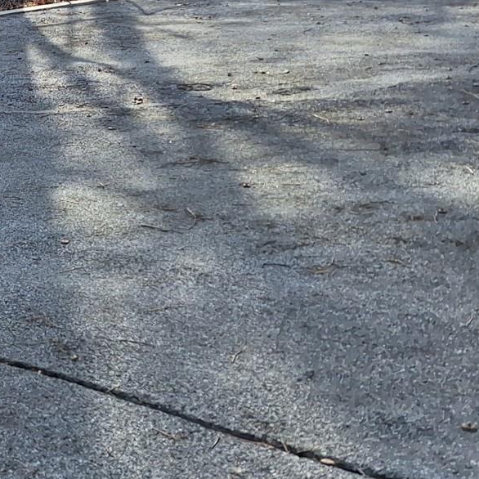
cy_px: 38
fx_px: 1112
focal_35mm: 71
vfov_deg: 23.6
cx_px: -321
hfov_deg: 19.6
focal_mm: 5.54
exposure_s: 1/1332
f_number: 1.8
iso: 40
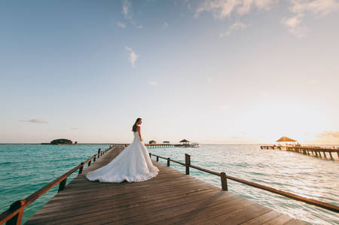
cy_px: 112
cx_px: 170
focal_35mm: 16
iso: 200
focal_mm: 16
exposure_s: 1/1250
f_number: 2.8
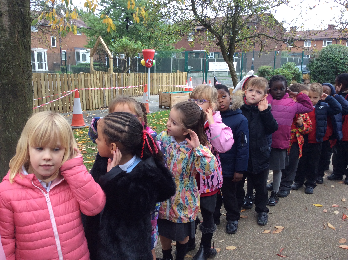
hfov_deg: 56.9
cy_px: 130
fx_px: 321
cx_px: 174
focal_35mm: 32
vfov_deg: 44.1
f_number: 2.4
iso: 50
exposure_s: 1/100
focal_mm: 3.3
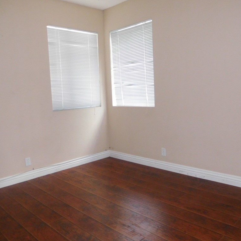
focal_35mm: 30
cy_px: 120
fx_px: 236
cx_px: 121
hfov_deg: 54.0
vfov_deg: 54.0
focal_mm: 4.5
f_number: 3.4
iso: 400
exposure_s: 1/30
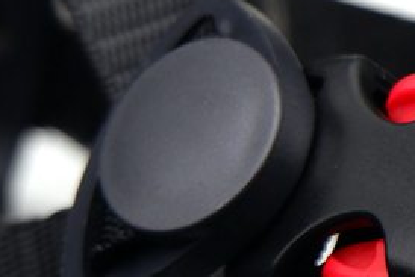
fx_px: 3010
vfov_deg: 5.3
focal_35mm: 261
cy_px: 62
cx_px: 460
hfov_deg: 7.8
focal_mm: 35.3
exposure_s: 1/110
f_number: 5
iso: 200
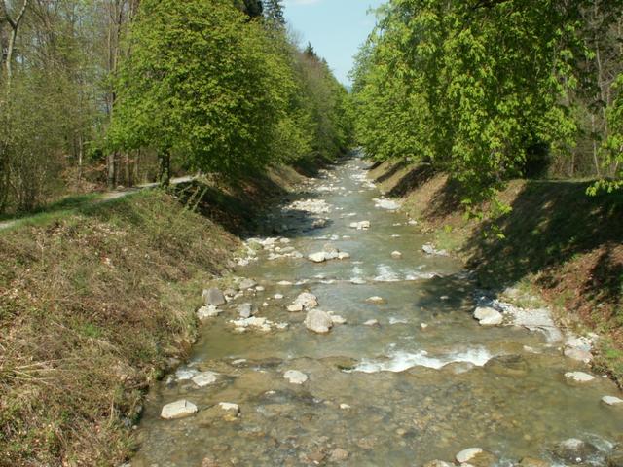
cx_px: 312
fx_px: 630
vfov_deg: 40.7
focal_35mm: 35
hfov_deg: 52.6
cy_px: 234
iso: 50
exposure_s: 1/100
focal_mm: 5.86
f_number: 8
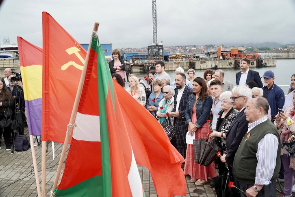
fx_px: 283
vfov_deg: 38.4
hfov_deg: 55.1
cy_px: 98
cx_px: 148
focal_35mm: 34
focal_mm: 23
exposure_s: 1/1000
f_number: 5
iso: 500
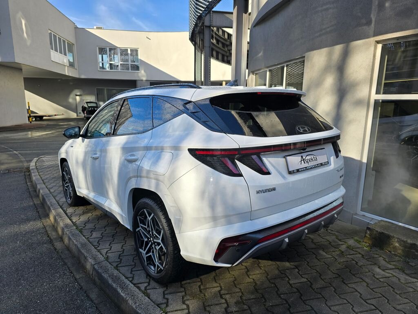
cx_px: 209
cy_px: 157
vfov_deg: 58.9
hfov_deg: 73.9
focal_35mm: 23
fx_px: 278
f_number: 1.7
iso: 12
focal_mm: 6.3
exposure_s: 1/398
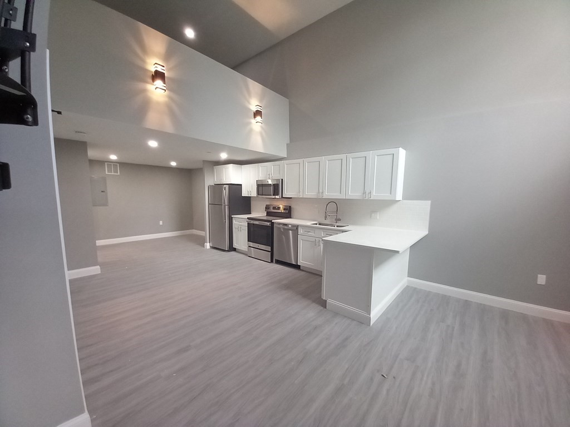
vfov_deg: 89.9
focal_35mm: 13
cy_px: 214
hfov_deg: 106.2
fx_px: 214
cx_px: 285
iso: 160
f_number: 2.2
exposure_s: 1/30
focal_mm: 1.13
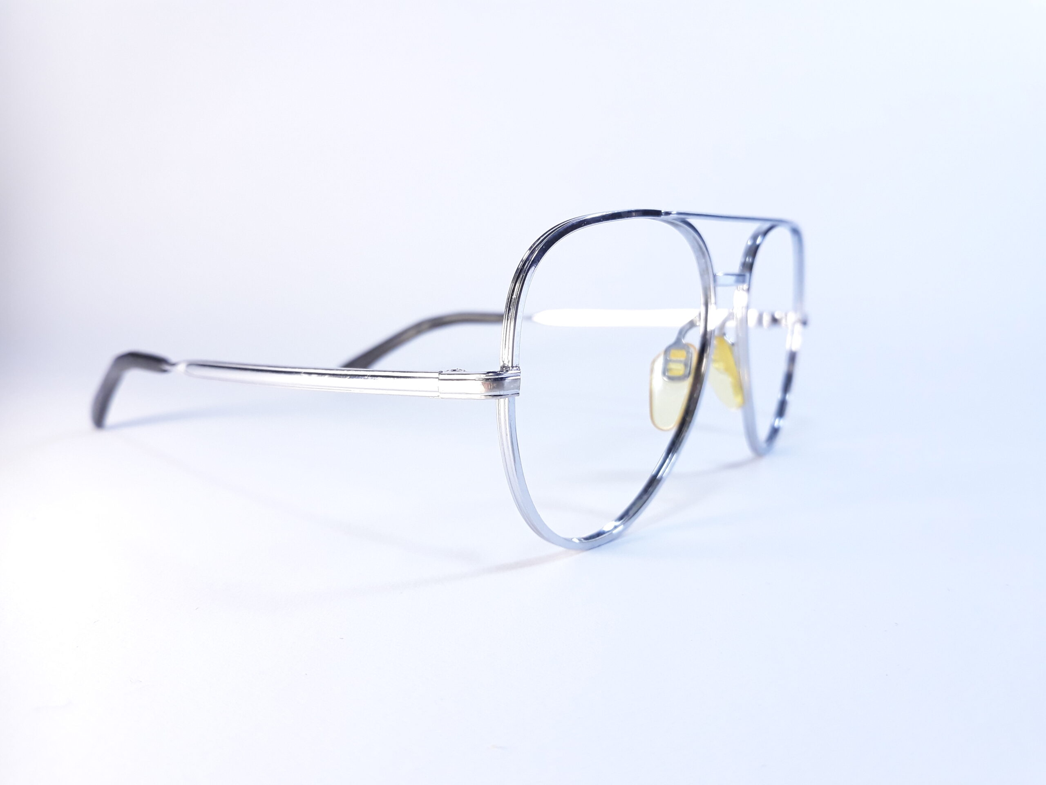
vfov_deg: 51.4
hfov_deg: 65.3
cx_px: 523
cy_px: 392
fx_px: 816
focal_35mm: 27
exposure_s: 1/381
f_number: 1.7
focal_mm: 3.71
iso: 200
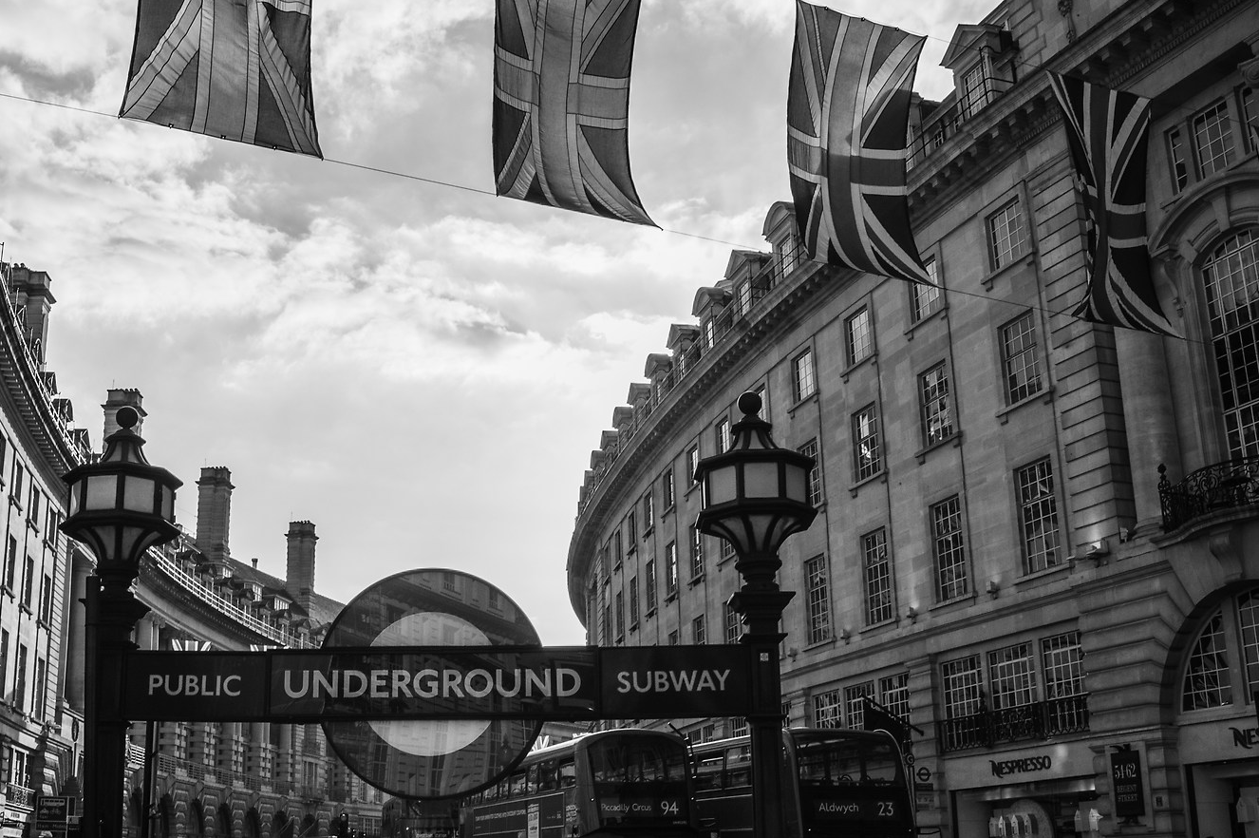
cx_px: 493
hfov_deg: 50.3
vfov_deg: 34.9
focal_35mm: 38
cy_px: 497
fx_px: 1328
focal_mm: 14
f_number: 9
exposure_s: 1/250
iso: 100
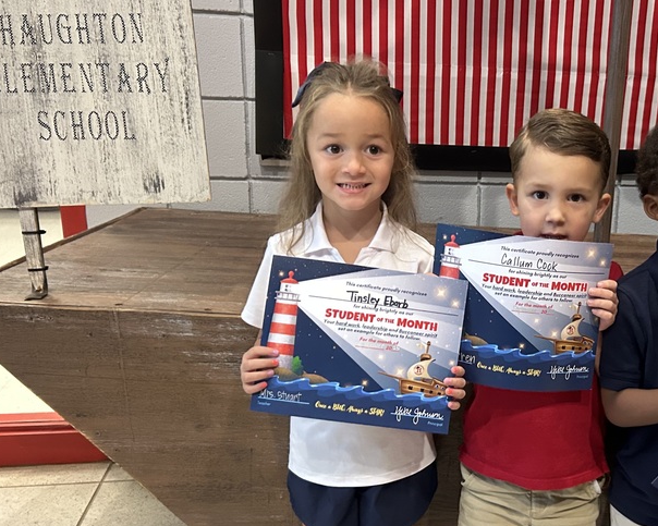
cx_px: 525
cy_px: 322
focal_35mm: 43
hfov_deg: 41.1
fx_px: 837
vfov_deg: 34.7
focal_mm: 5.7
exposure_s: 1/60
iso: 500
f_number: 1.5
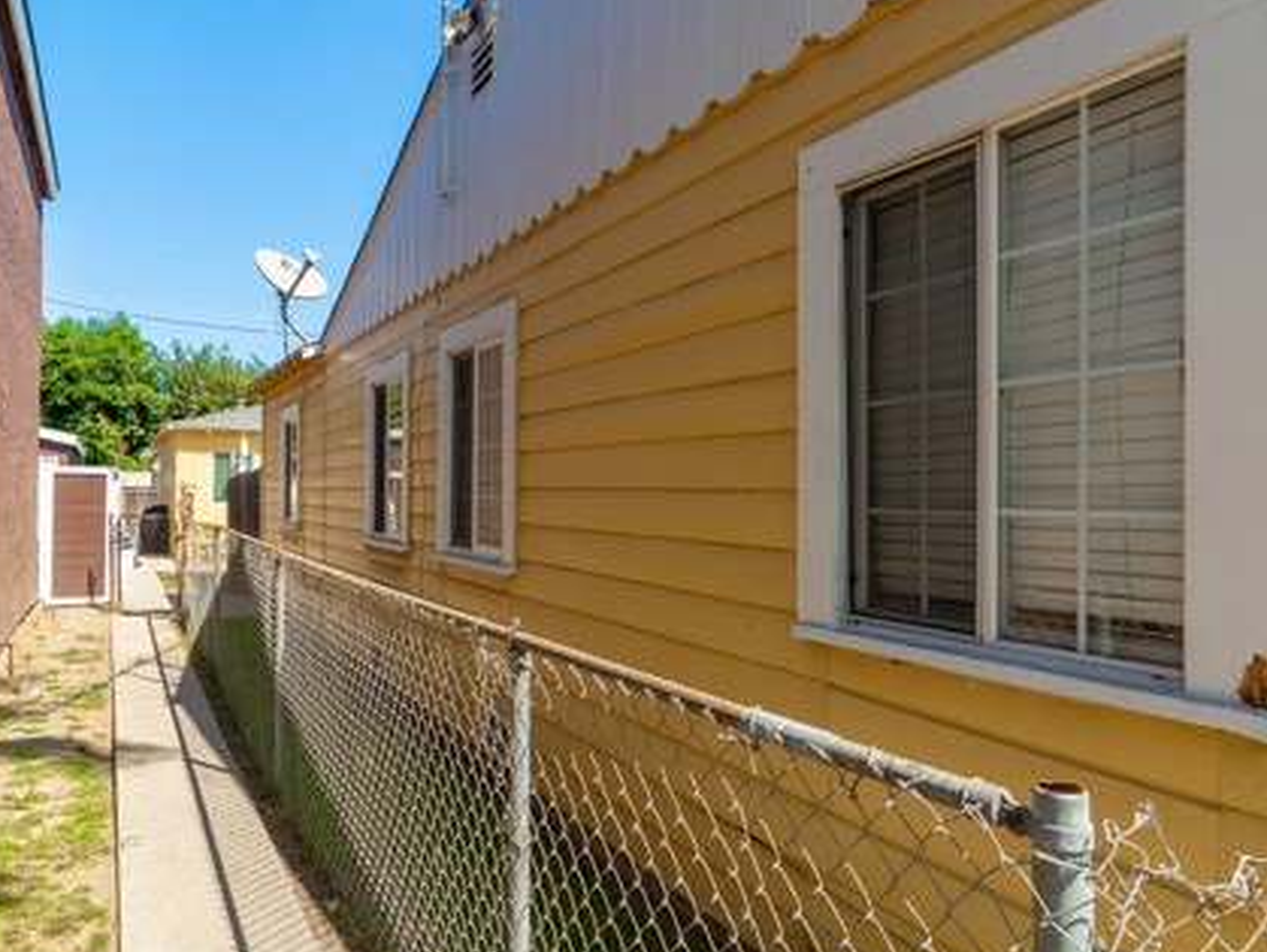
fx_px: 806
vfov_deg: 61.2
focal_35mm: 22
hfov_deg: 76.2
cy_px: 471
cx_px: 689
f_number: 7.1
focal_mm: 10
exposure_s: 1/200
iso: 100
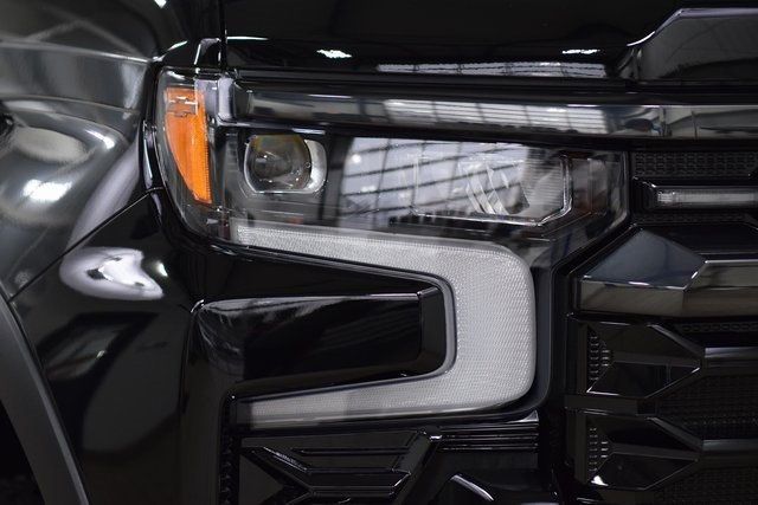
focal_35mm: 105
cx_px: 379
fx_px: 2211
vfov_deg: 13.0
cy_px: 252
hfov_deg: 19.5
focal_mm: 70
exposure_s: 1/125
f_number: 3.5
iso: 1600
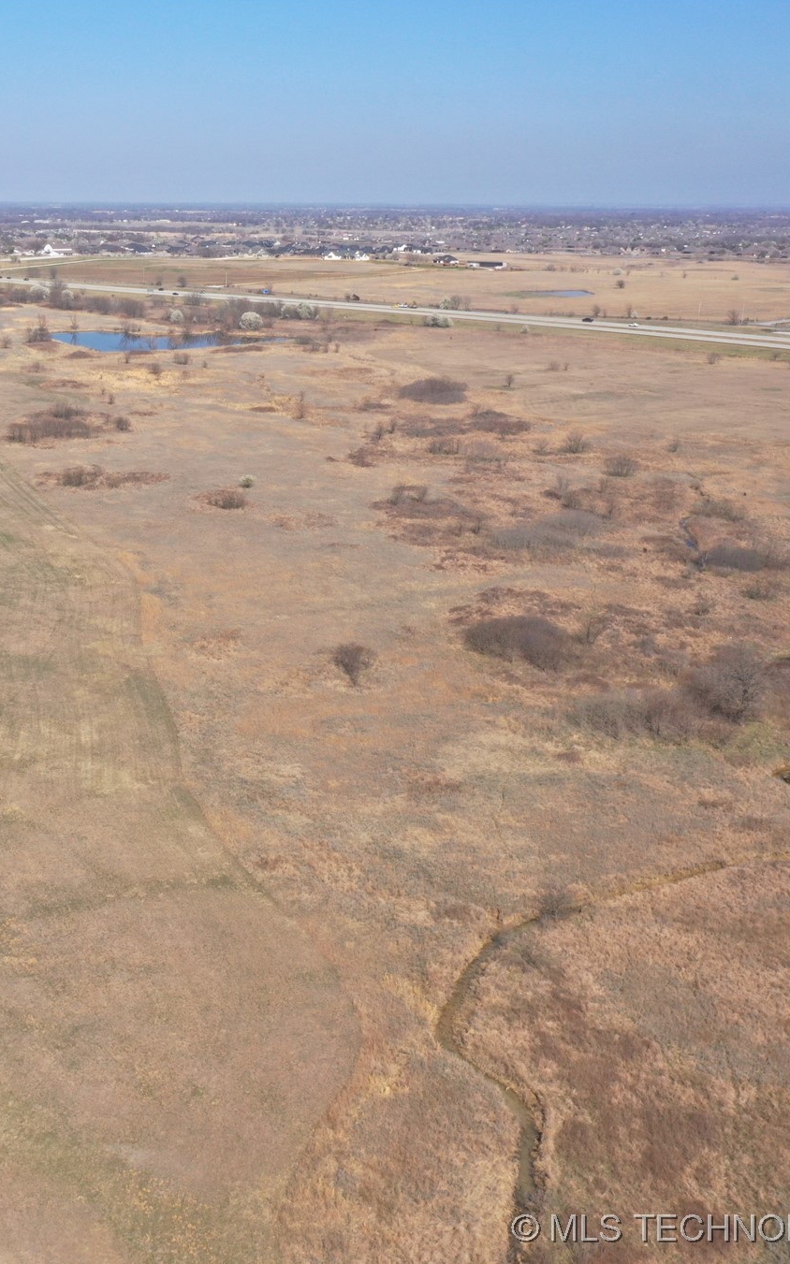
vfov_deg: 46.2
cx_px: 103
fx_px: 1482
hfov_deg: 28.9
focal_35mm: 43
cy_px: 630
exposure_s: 1/120
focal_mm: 10.26
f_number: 11
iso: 100
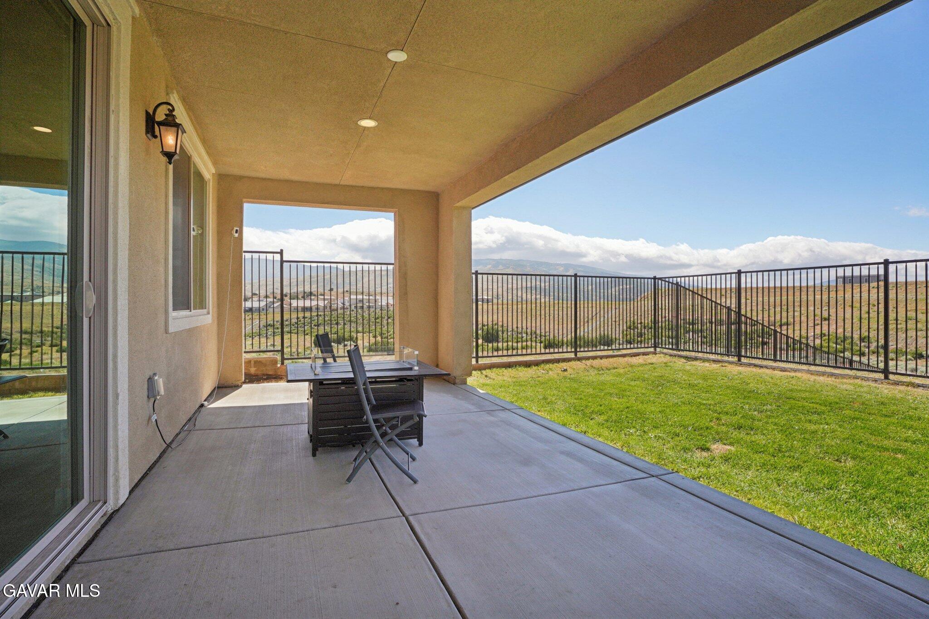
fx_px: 439
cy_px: 310
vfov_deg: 70.4
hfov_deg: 93.3
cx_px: 464
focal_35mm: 17
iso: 400
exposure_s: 1/1000
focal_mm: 17
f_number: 8
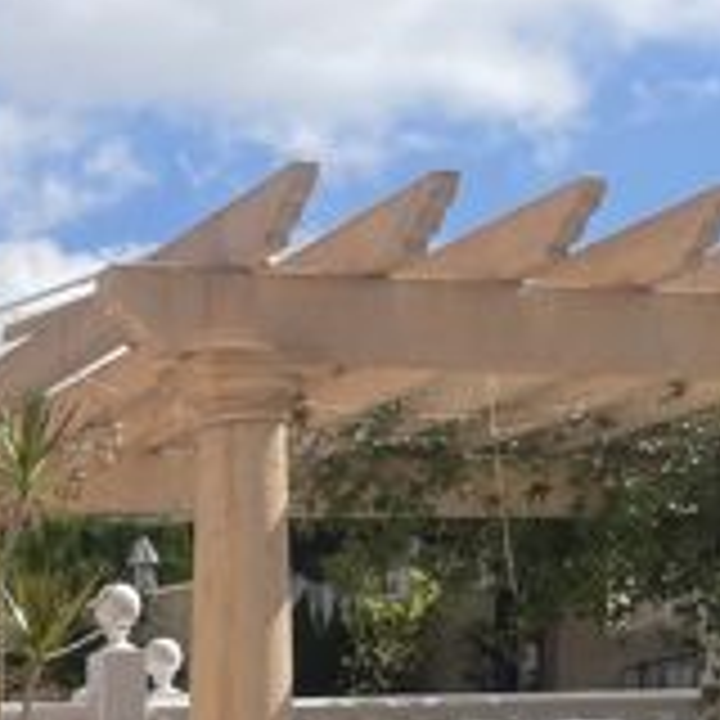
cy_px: 1143
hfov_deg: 15.6
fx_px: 2377
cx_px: -416
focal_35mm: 101
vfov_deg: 15.6
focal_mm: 4.2
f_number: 1.6
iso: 32
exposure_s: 1/3509
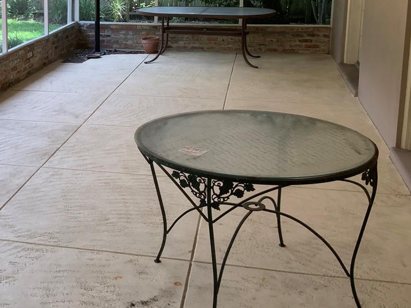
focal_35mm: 56
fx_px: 665
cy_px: 65
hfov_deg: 33.4
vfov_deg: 25.7
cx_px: 82
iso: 25
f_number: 1.8
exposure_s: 1/120
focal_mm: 3
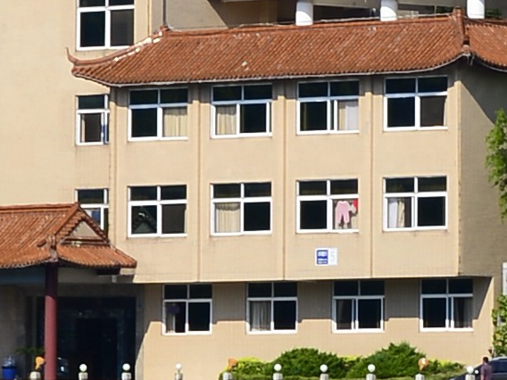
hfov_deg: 4.7
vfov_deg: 3.5
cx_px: 1040
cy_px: -507
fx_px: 6108
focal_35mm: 417
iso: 125
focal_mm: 50
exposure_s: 1/250
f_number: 10
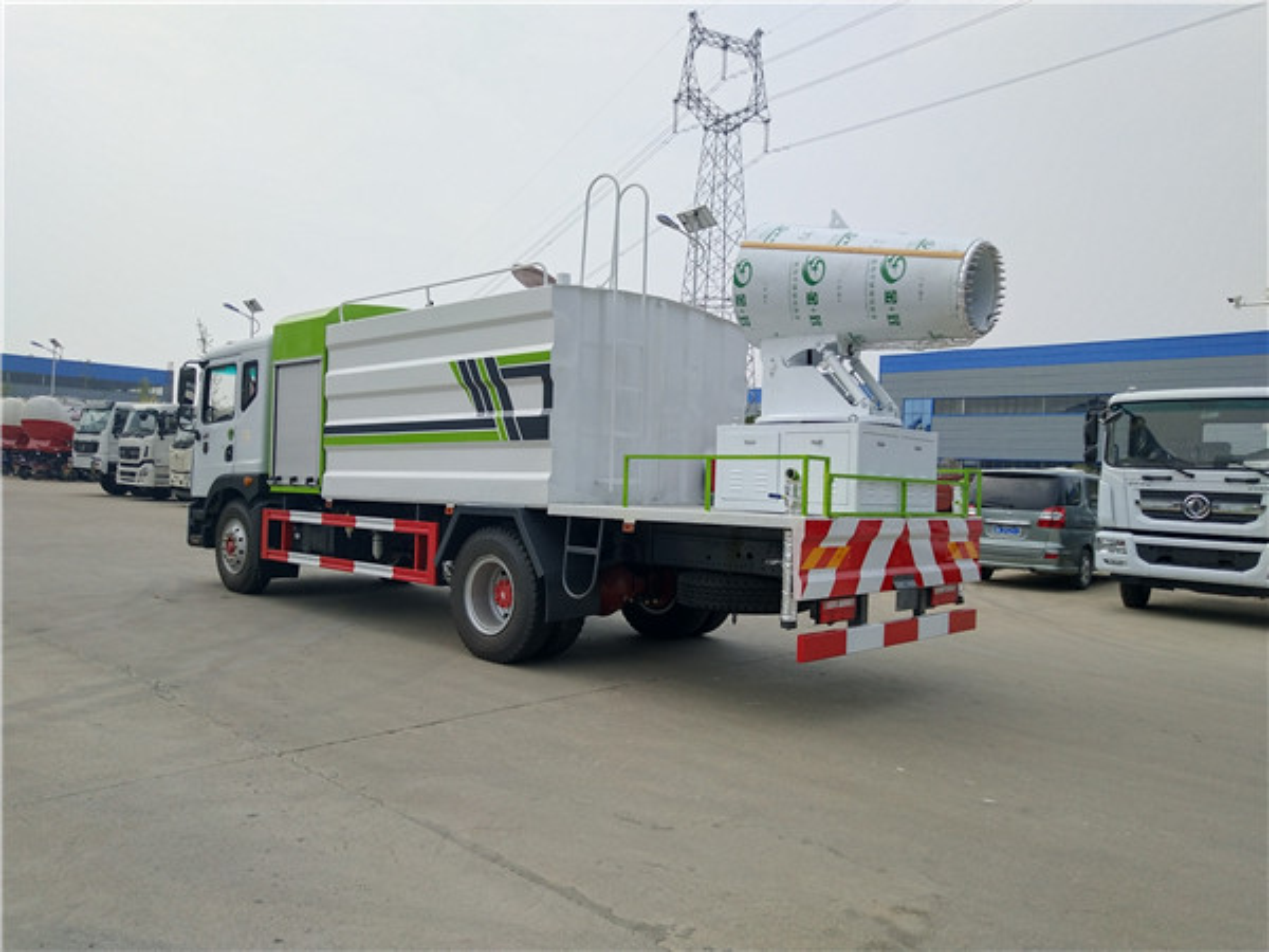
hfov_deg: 60.0
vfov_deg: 46.8
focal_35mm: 30
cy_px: 476
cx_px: 634
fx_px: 1100
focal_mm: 3.95
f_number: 1.8
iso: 50
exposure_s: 1/3838
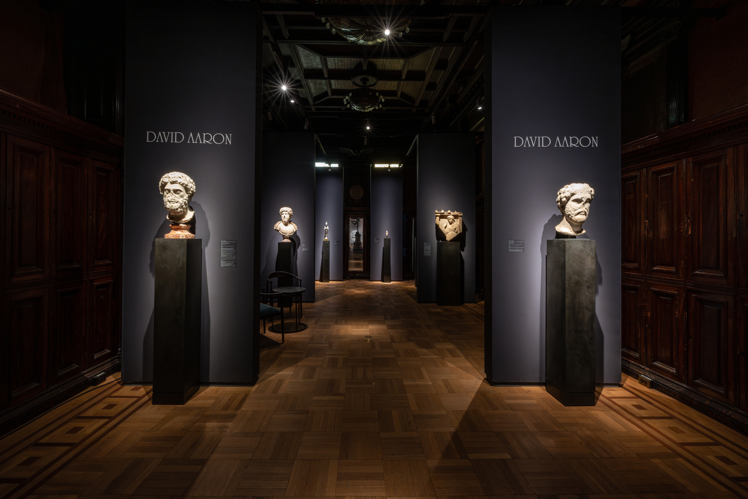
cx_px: 374
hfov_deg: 104.3
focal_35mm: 14
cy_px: 250
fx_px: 291
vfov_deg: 81.2
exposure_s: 1/2.5
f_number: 16
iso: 1000
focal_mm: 14
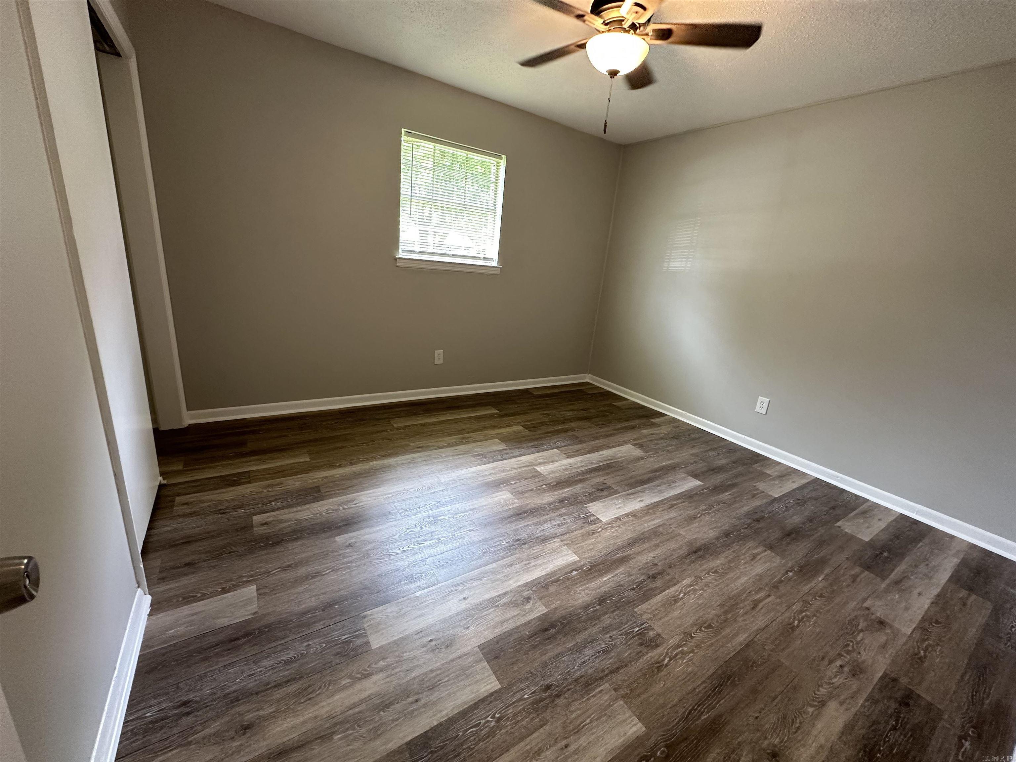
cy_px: 381
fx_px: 411
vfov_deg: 85.7
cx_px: 508
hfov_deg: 102.1
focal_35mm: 14
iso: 250
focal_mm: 2.22
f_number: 2.2
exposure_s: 1/99
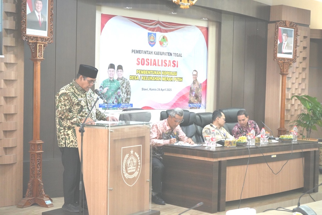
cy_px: 108
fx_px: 581
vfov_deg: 20.9
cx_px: 161
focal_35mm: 65
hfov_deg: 31.0
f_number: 5.6
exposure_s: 1/125
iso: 5000
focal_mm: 65
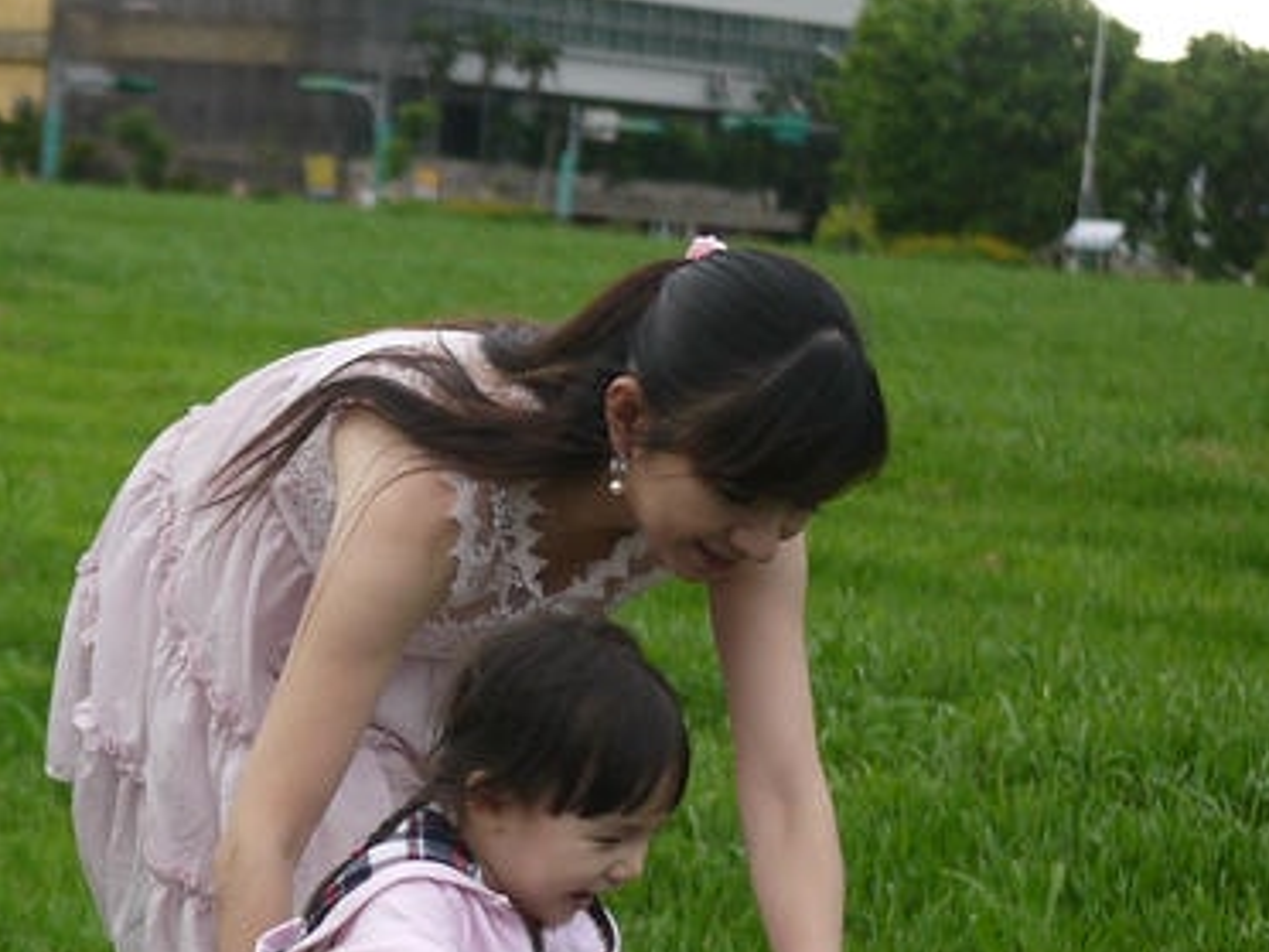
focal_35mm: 129
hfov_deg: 15.2
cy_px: 812
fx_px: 4729
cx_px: 239
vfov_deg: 11.4
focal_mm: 20
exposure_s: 1/800
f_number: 1.7
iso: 160
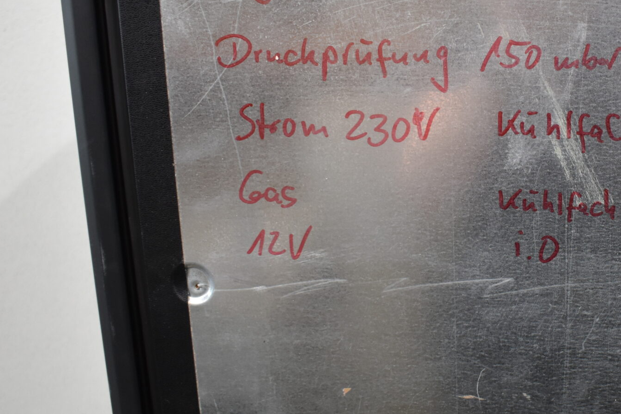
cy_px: 205
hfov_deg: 32.1
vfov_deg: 22.6
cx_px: 532
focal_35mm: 60
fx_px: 1034
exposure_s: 1/160
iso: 800
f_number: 3.8
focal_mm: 21
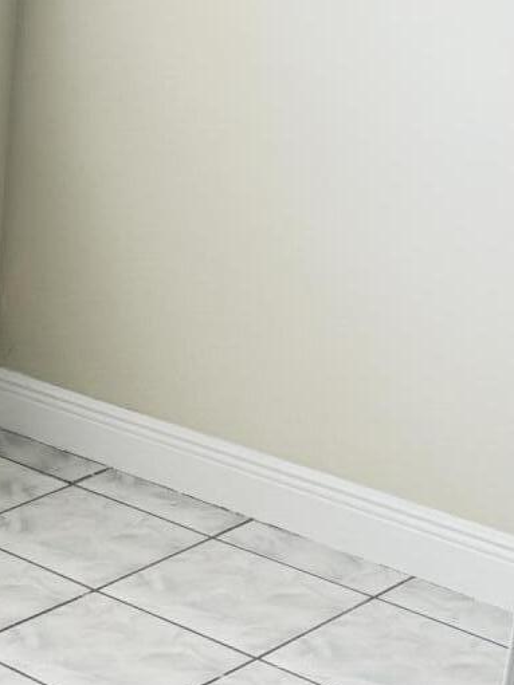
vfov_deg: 20.8
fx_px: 1862
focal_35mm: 94
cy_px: 456
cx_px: -315
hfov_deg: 14.4
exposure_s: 1/60
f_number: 1.78
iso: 250
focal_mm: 6.76
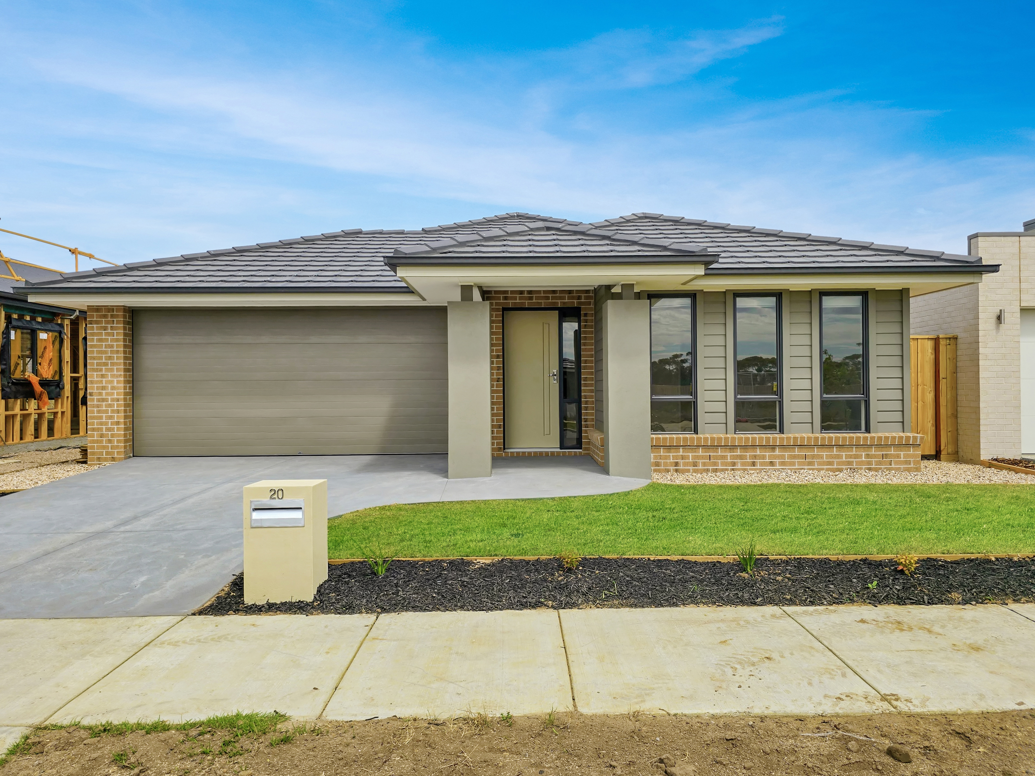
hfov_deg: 73.9
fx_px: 688
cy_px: 388
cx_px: 518
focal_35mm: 23
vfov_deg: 58.9
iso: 12
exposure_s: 1/1053
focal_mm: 6.3
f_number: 1.7
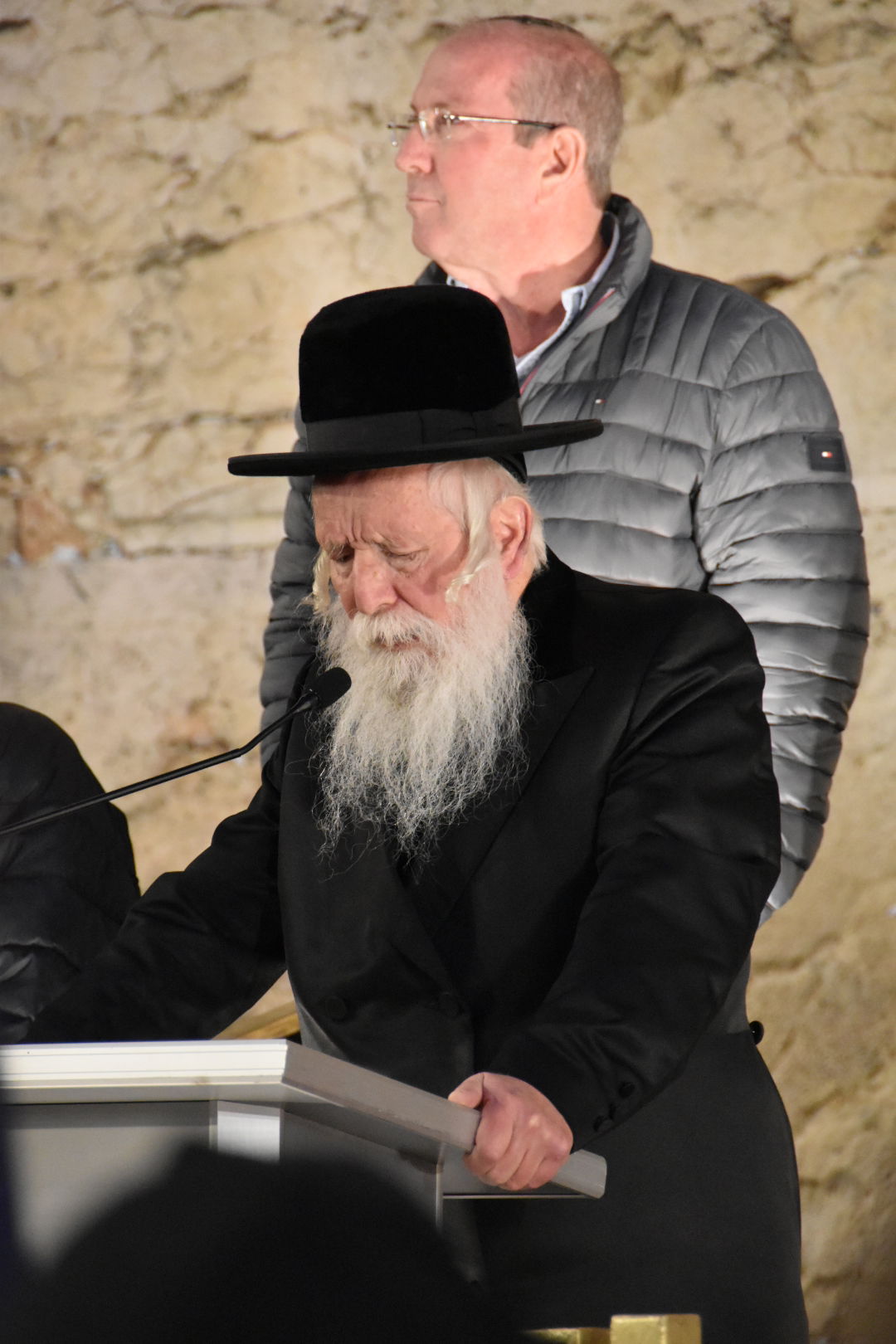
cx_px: 448
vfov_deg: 6.9
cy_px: 672
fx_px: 11199
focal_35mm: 300
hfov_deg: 4.6
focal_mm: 200
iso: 5600
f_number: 5.6
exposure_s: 1/125
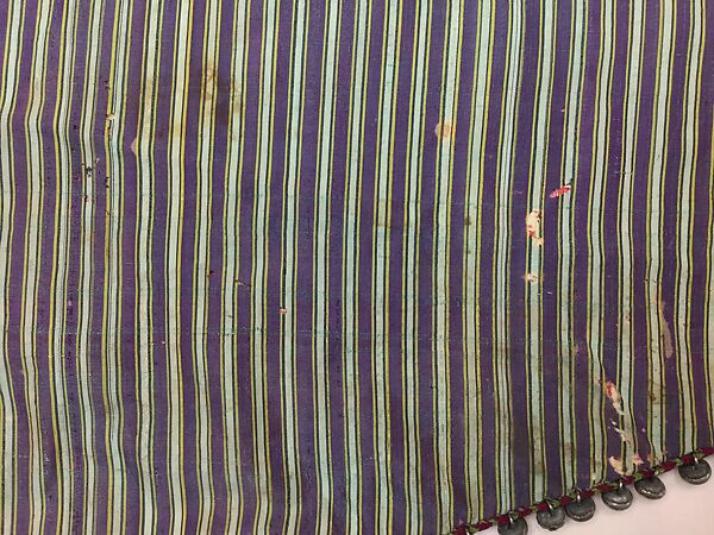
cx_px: 357
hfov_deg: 58.4
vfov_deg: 45.4
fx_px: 639
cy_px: 268
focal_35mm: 31
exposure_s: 1/30
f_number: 2.4
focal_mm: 3.3
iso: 50
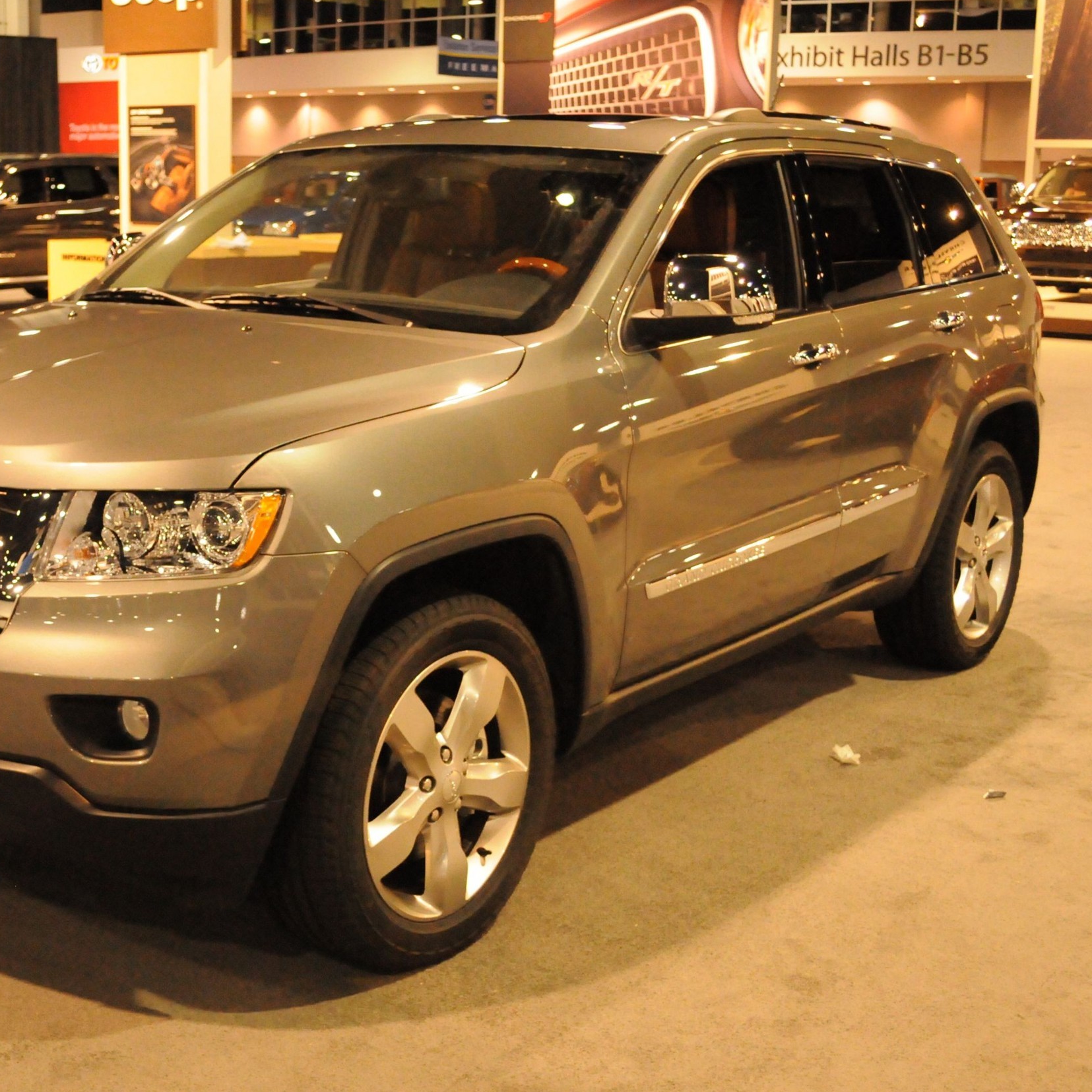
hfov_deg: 33.8
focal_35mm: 50
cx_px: 386
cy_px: 545
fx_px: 1785
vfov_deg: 34.0
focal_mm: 26
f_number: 4.2
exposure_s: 1/125
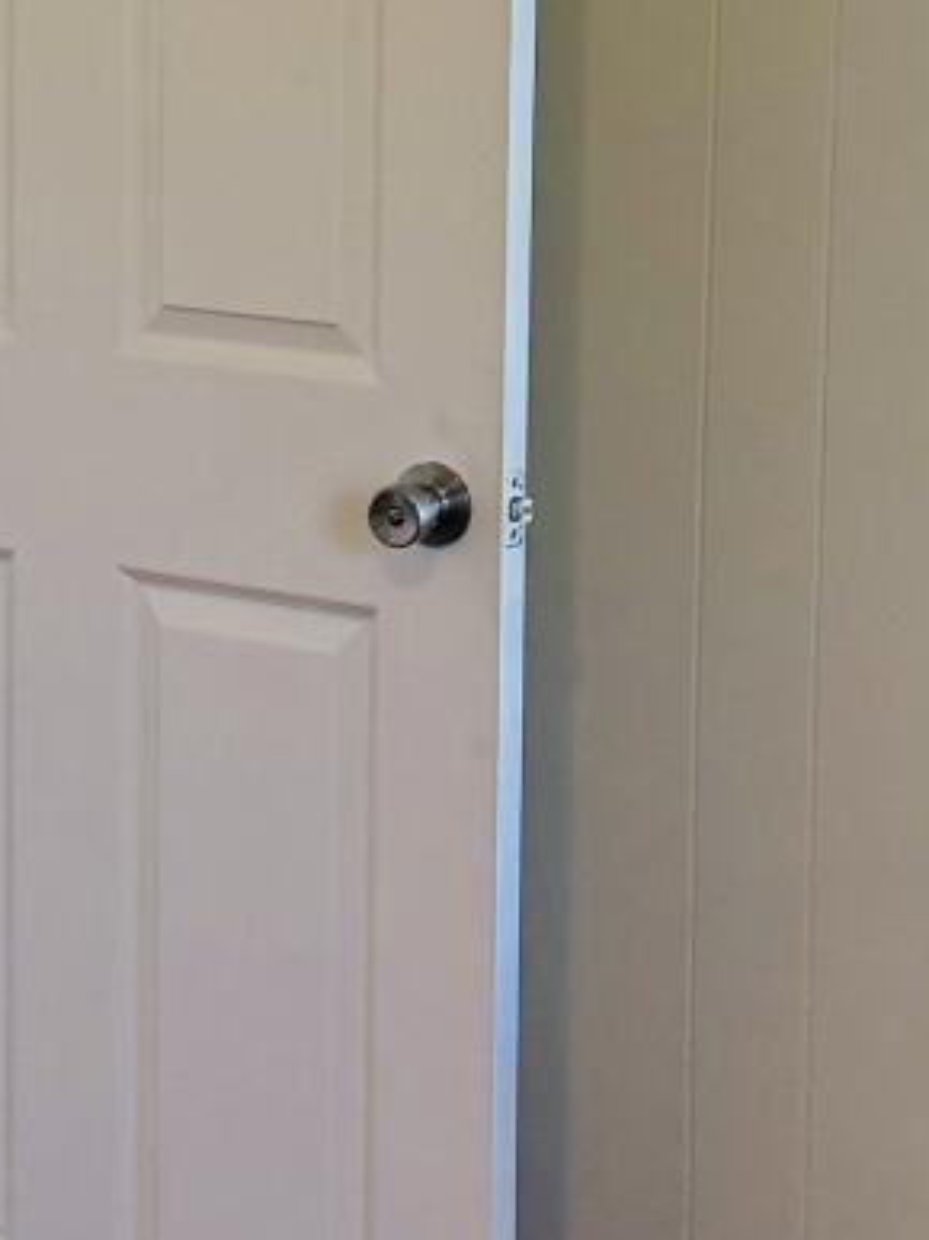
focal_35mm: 124
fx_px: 4440
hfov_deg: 11.7
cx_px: -176
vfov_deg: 15.7
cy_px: 170
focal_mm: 6.76
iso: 200
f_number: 1.78
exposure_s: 1/110
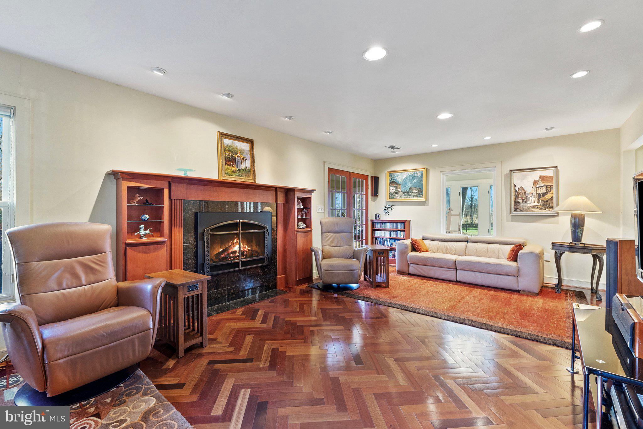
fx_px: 268
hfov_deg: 100.4
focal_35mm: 15
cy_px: 214
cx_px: 322
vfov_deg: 77.3
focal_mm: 10
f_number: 8
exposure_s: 1
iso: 640
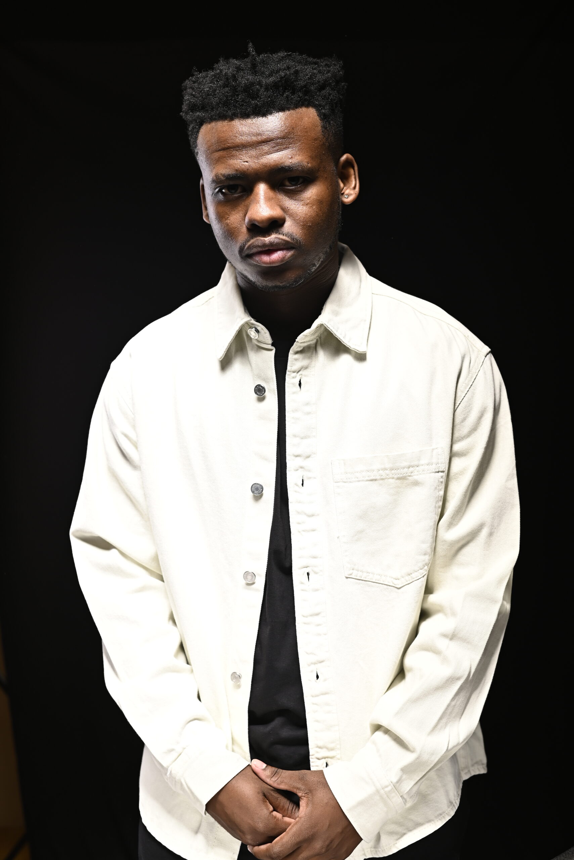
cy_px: 430
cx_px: 287
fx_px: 1195
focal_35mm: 50
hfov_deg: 27.0
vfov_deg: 39.6
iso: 200
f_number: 4.5
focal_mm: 50
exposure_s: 1/200
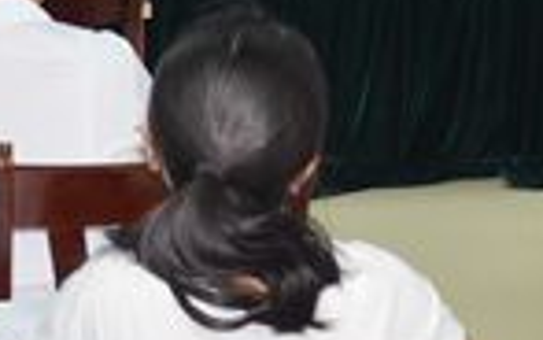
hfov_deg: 8.8
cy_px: -292
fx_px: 3538
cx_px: 451
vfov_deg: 5.4
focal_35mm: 239
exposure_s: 1/60
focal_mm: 38
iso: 800
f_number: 4.5
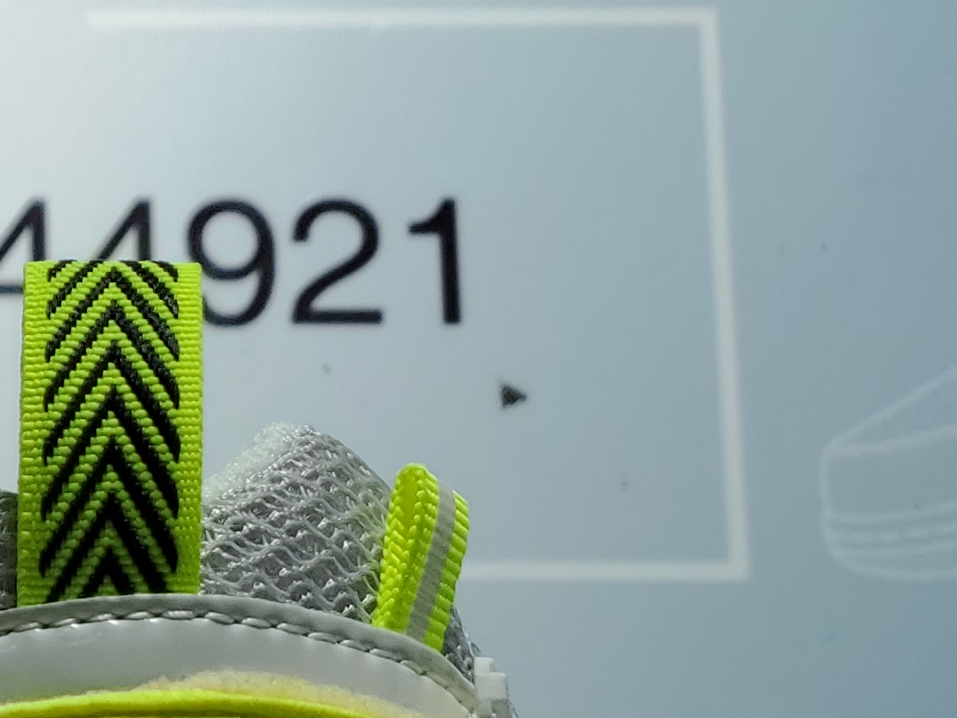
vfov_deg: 14.7
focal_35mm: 96
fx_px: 2654
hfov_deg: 18.1
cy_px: 931
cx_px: -507
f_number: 1.5
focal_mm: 4.3
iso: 50
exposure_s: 1/942
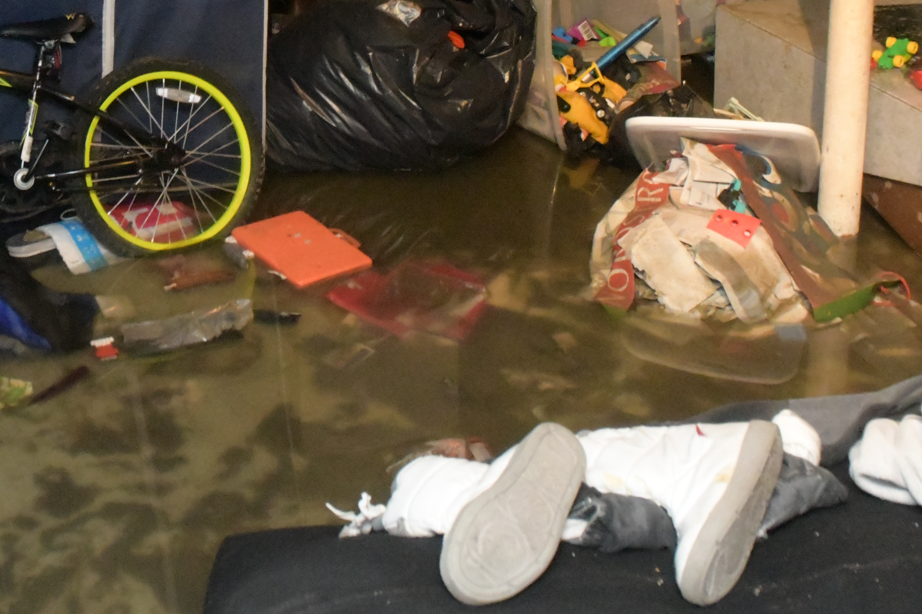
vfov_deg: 24.3
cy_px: -14
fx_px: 1357
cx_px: 169
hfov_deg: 36.1
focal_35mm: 53
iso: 16000
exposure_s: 1/60
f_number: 6.3
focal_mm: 24
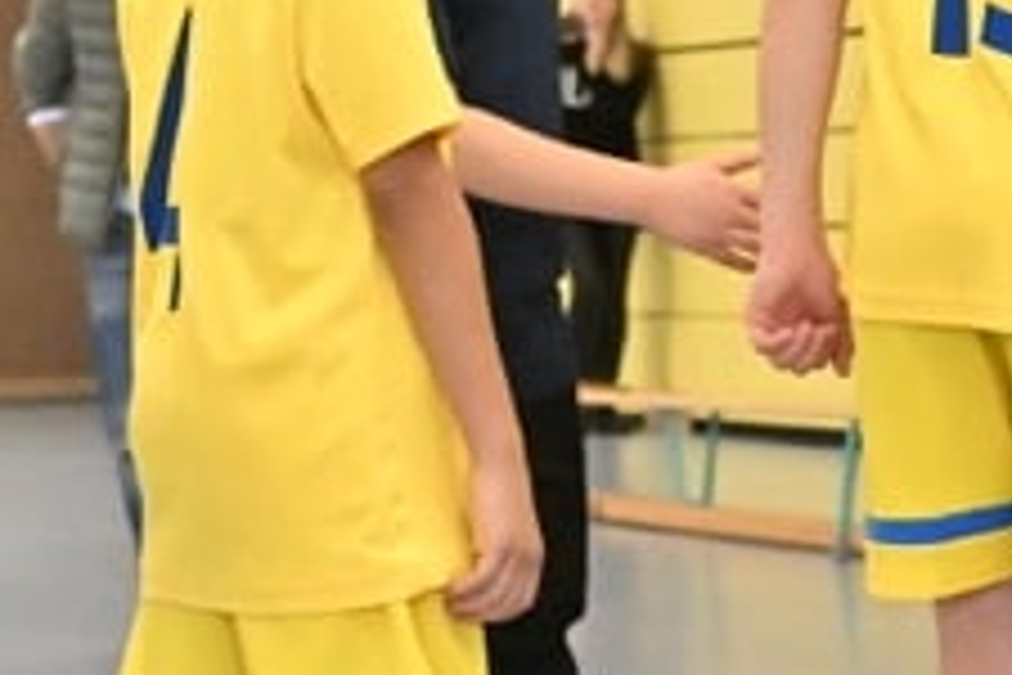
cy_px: -43
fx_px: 5594
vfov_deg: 6.9
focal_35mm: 199
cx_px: 684
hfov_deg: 10.3
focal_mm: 35
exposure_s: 1/1000
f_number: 3.5
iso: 10000
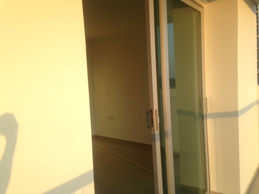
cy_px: 97
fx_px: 247
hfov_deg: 55.4
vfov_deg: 42.9
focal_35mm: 33
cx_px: 130
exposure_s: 1/467
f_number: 2.4
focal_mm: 4.12
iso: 50
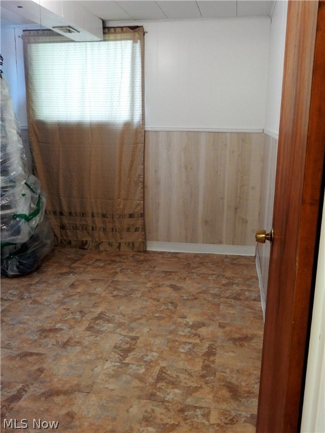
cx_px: 162
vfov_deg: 51.4
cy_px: 216
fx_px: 451
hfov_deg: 39.7
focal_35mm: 36
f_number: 4
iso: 400
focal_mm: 6.4
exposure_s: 1/15
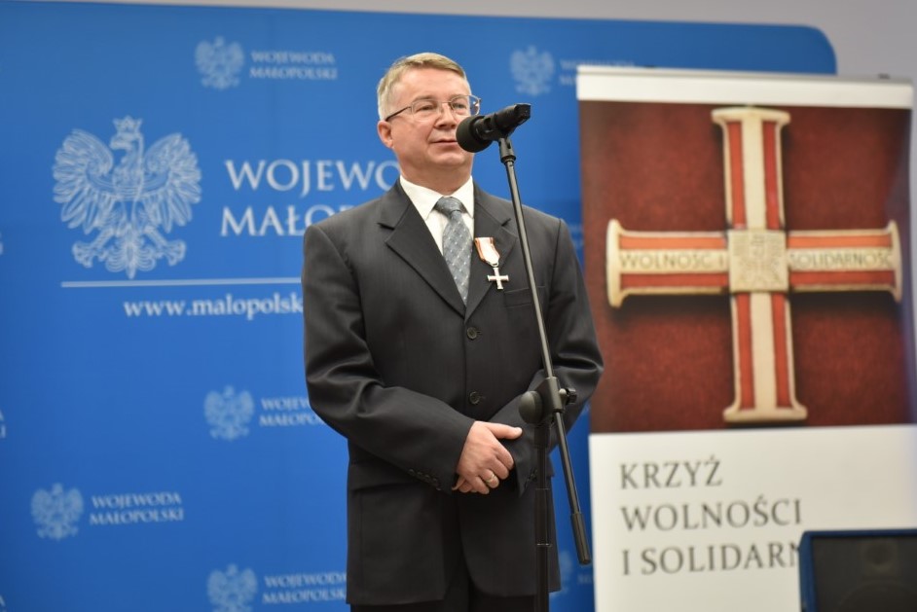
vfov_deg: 19.5
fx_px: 1784
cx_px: 458
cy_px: 306
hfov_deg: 28.8
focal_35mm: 70
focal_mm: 70
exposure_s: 1/160
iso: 800
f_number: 3.2
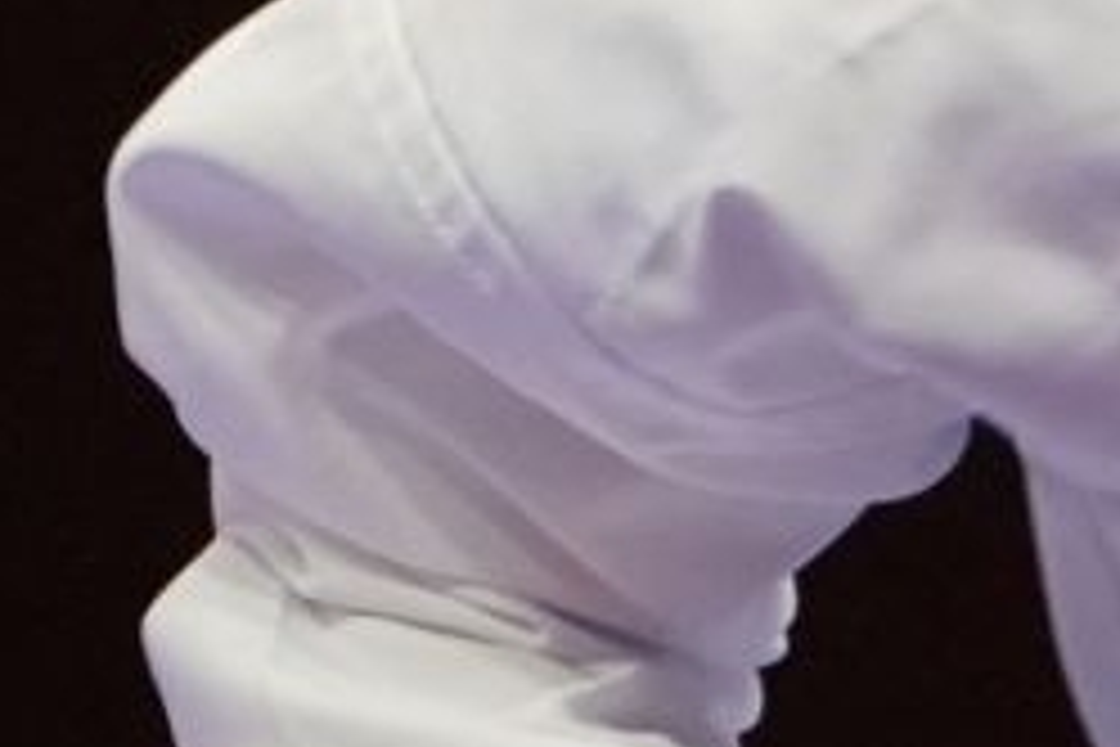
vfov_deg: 0.5
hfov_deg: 0.7
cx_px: 2595
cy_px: -1022
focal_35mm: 3032
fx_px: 94322
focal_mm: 280
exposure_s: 1/1000
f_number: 4
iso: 3200
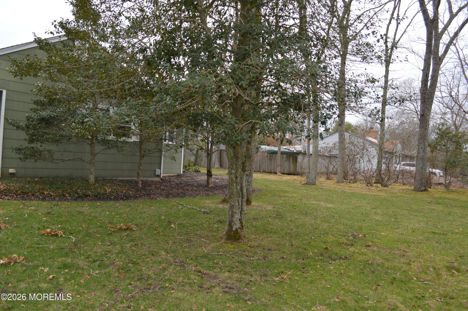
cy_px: 156
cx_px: 234
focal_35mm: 27
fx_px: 351
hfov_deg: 67.4
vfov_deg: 47.8
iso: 100
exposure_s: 1/200
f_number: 5
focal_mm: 18
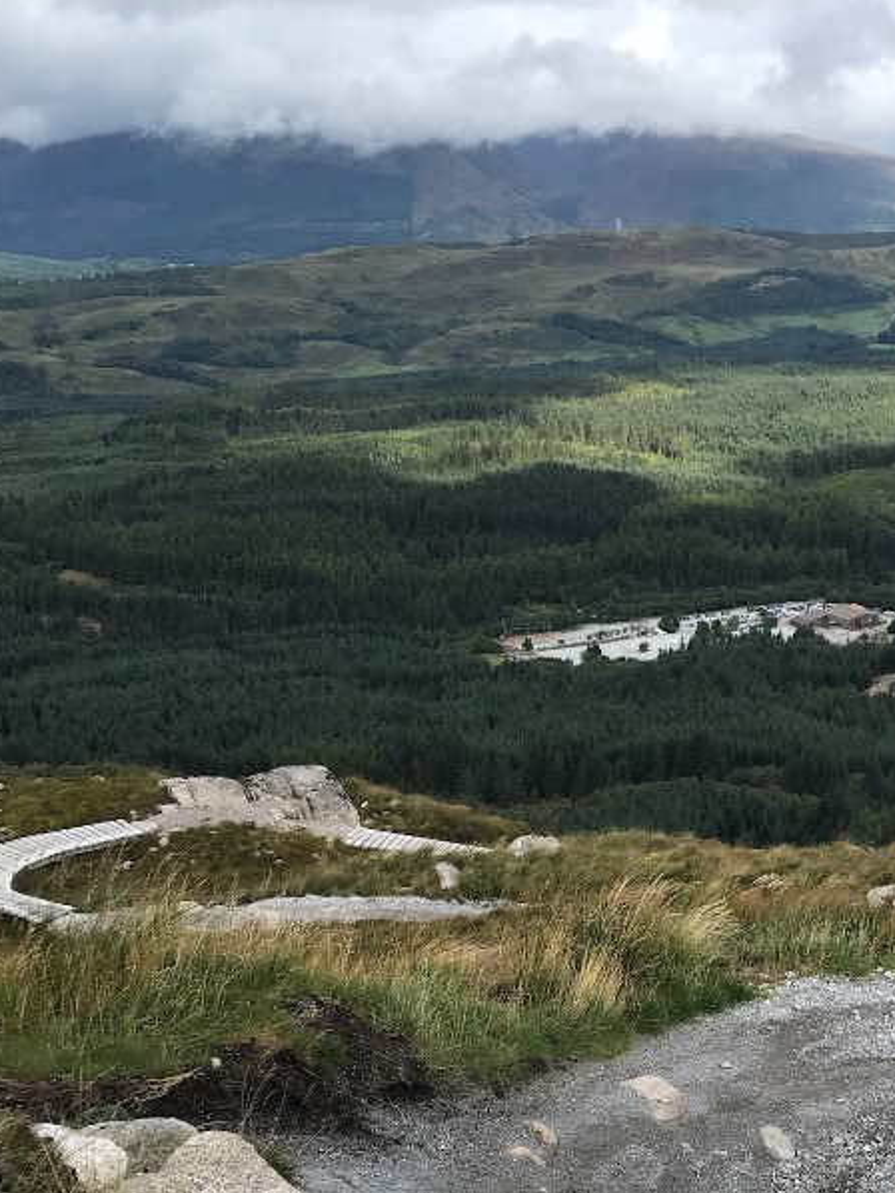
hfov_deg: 29.0
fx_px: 1723
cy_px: 915
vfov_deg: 37.1
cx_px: 561
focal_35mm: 50
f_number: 1.8
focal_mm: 3.99
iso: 20
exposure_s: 1/1212
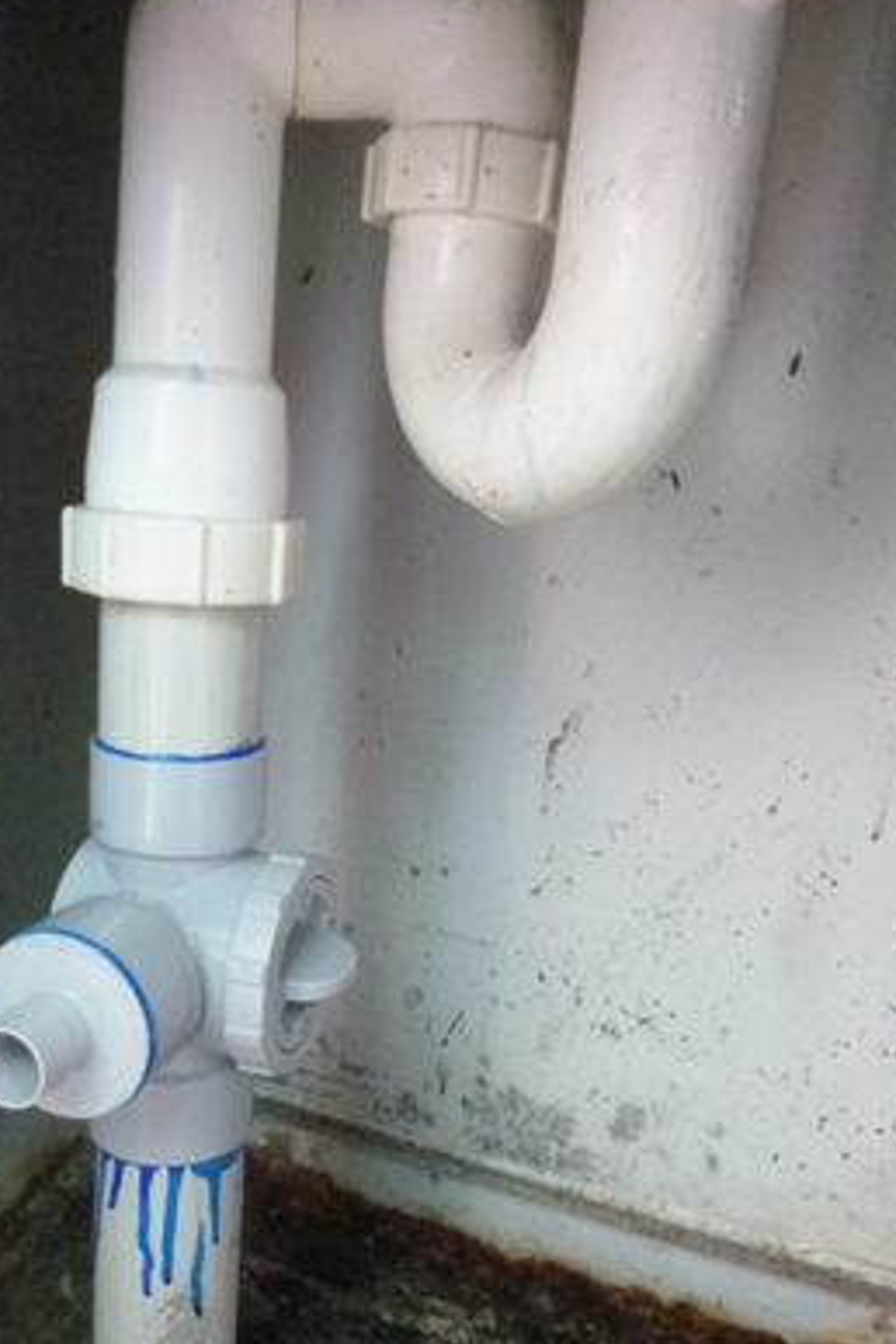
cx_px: 351
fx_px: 1157
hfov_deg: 42.1
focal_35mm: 31
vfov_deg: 60.2
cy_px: 733
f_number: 2.5
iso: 800
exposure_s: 1/25
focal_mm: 4.3
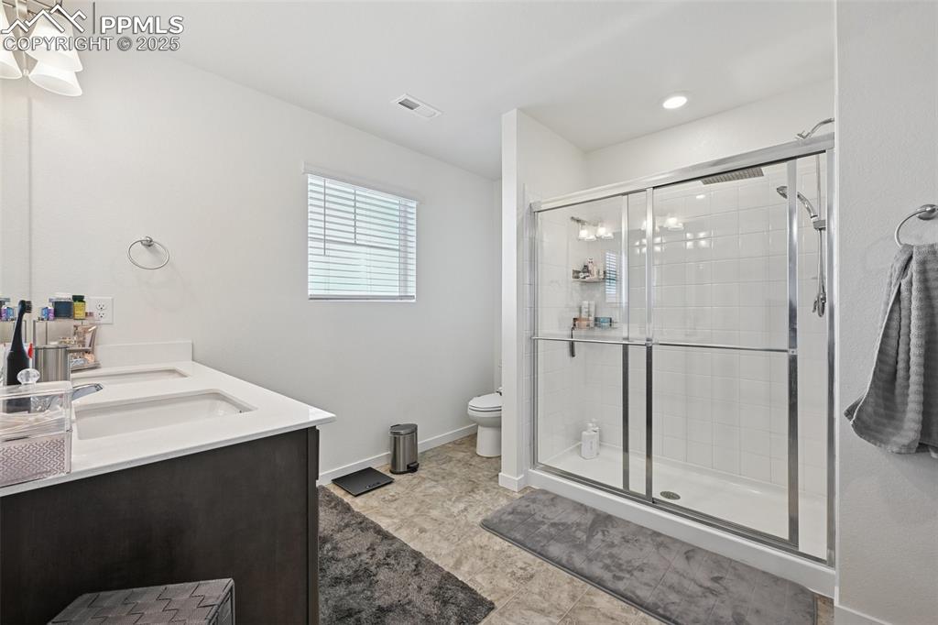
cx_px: 469
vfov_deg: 77.3
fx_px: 391
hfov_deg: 100.4
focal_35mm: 15
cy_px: 312
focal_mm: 15
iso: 800
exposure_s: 1/30
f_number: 11
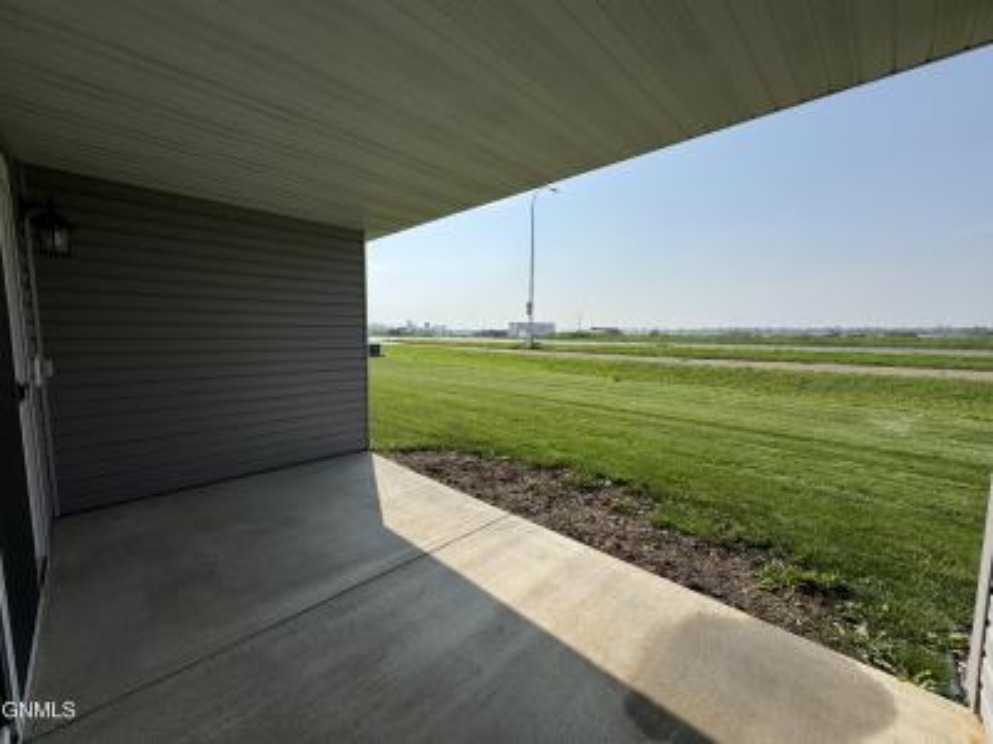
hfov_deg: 102.1
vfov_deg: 85.7
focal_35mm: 14
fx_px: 402
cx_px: 496
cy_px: 372
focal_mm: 2.22
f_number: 2.2
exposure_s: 1/3906
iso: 40
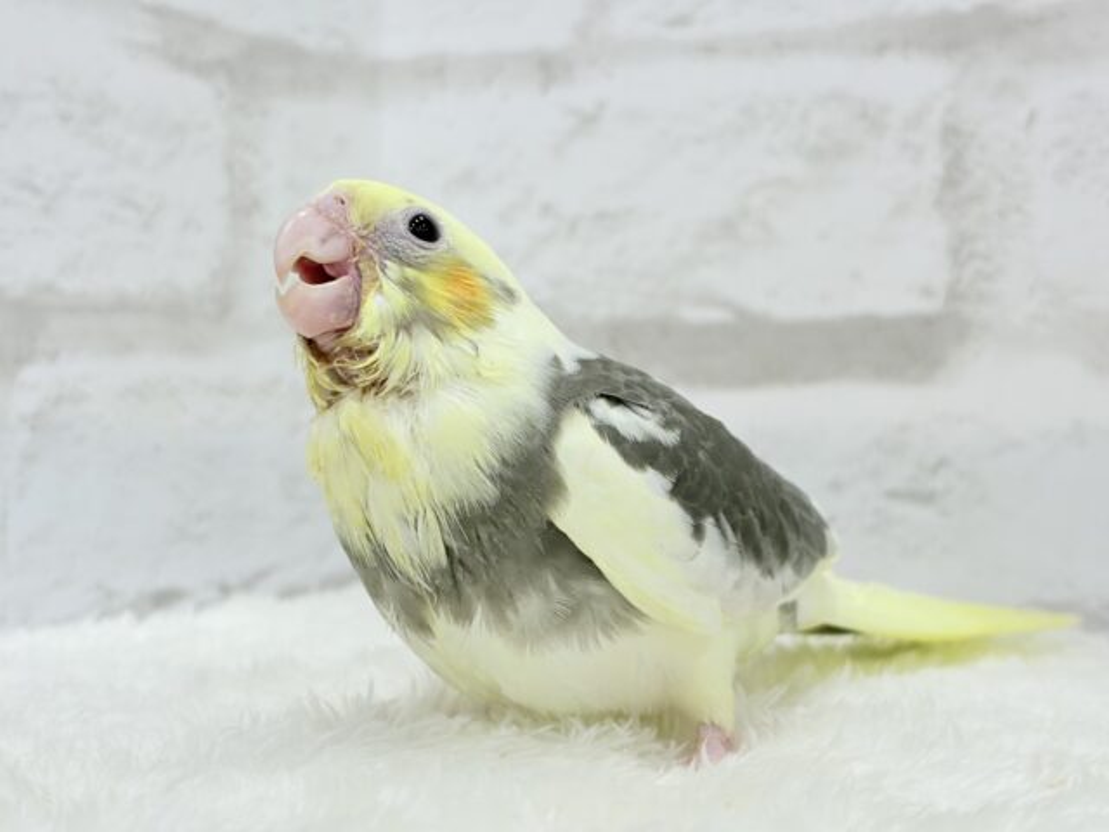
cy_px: 416
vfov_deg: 28.0
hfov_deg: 36.8
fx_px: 1666
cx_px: 554
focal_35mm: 52
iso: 64
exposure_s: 1/100
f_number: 1.6
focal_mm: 5.96
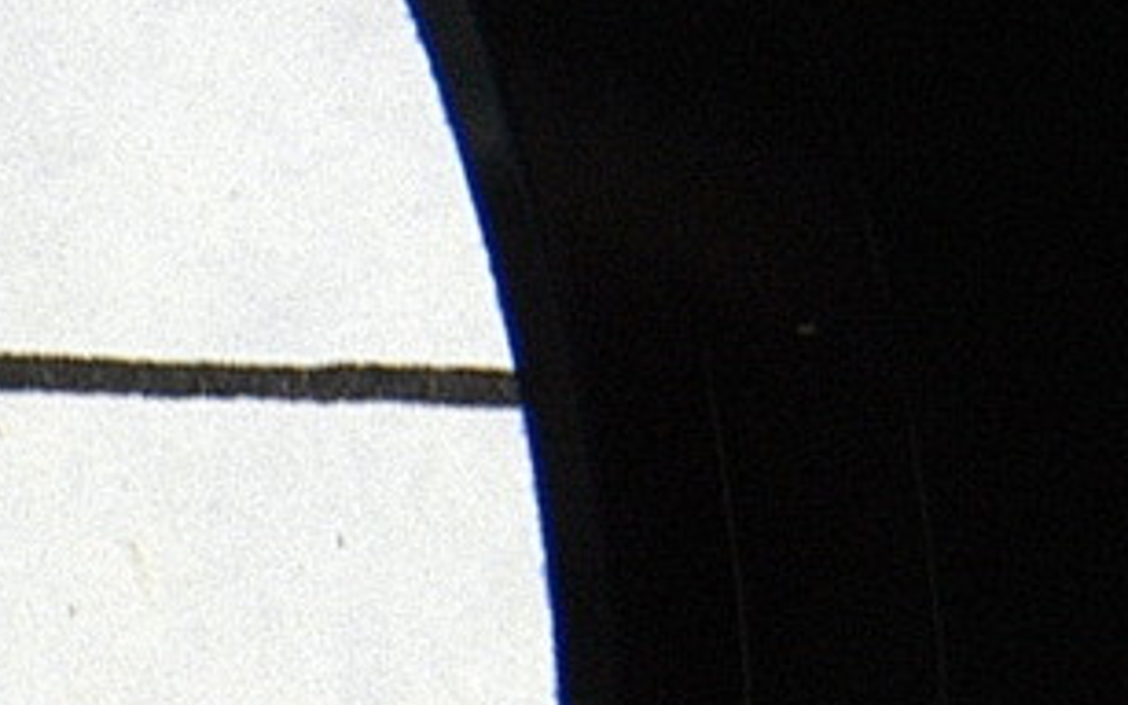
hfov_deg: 5.7
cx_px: -1900
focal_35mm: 348
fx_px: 10710
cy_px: 874
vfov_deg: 3.8
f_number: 5
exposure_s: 1/100
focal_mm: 35
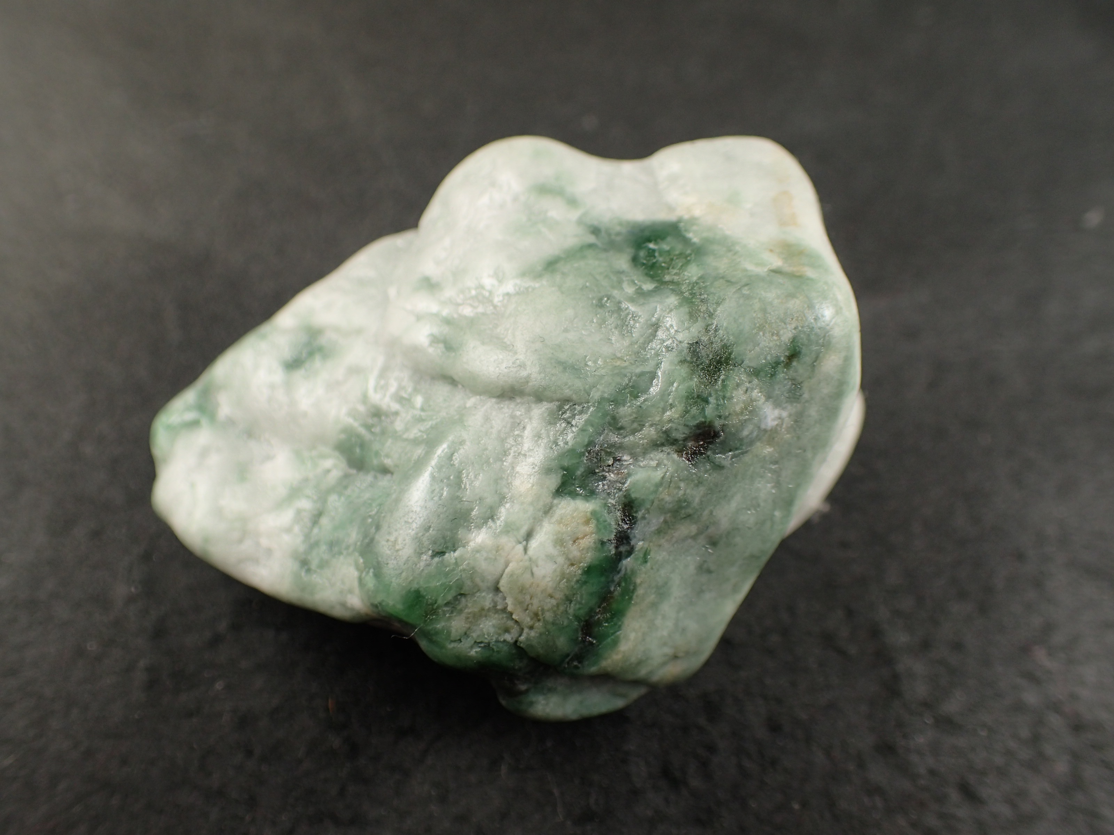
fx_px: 1030
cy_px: 418
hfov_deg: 56.8
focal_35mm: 32
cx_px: 557
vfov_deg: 44.2
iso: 100
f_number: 2.4
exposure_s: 1/125
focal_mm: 5.87
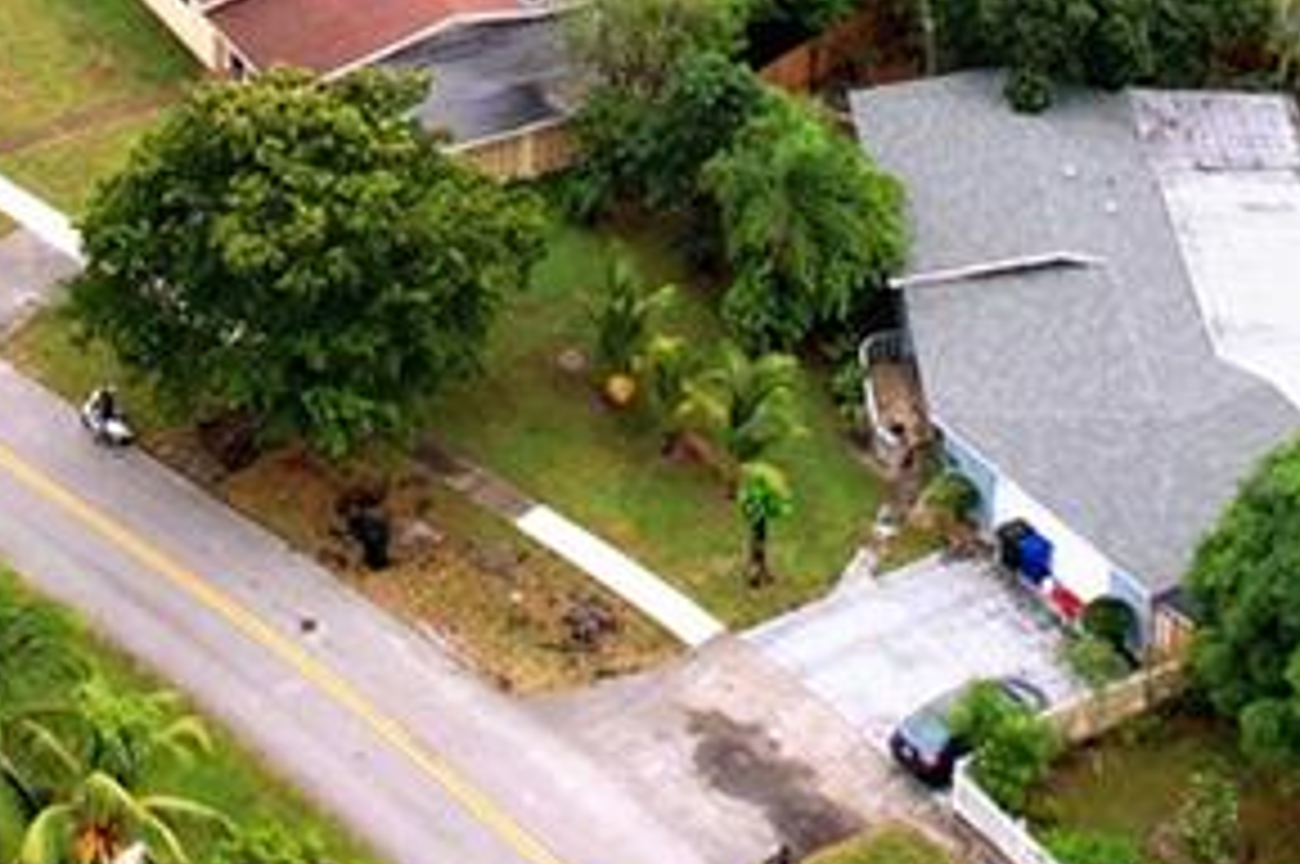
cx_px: 301
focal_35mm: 122
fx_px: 4401
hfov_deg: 16.7
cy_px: -918
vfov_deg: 10.3
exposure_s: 1/1250
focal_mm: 8.38
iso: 100
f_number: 2.8
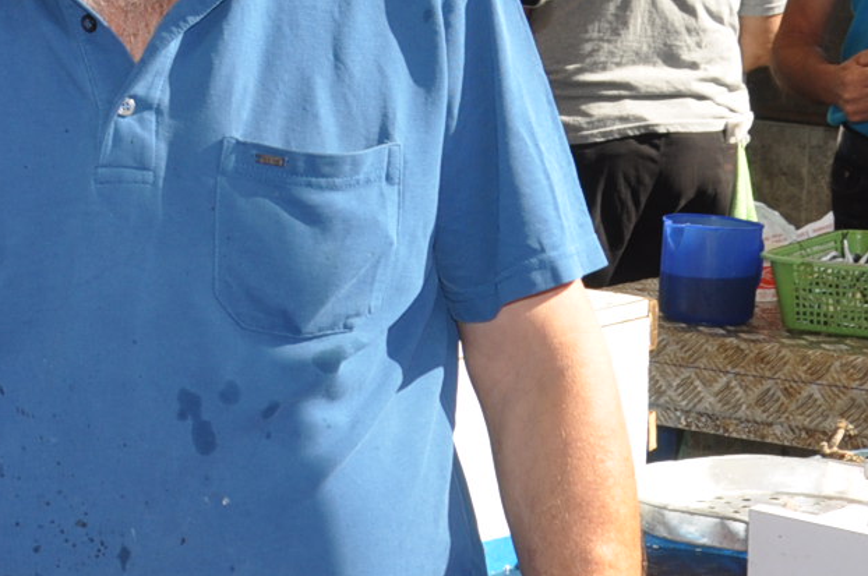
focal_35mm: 124
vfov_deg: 11.0
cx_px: -147
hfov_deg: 16.0
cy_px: 110
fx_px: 2986
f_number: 8
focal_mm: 24
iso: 200
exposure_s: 1/200
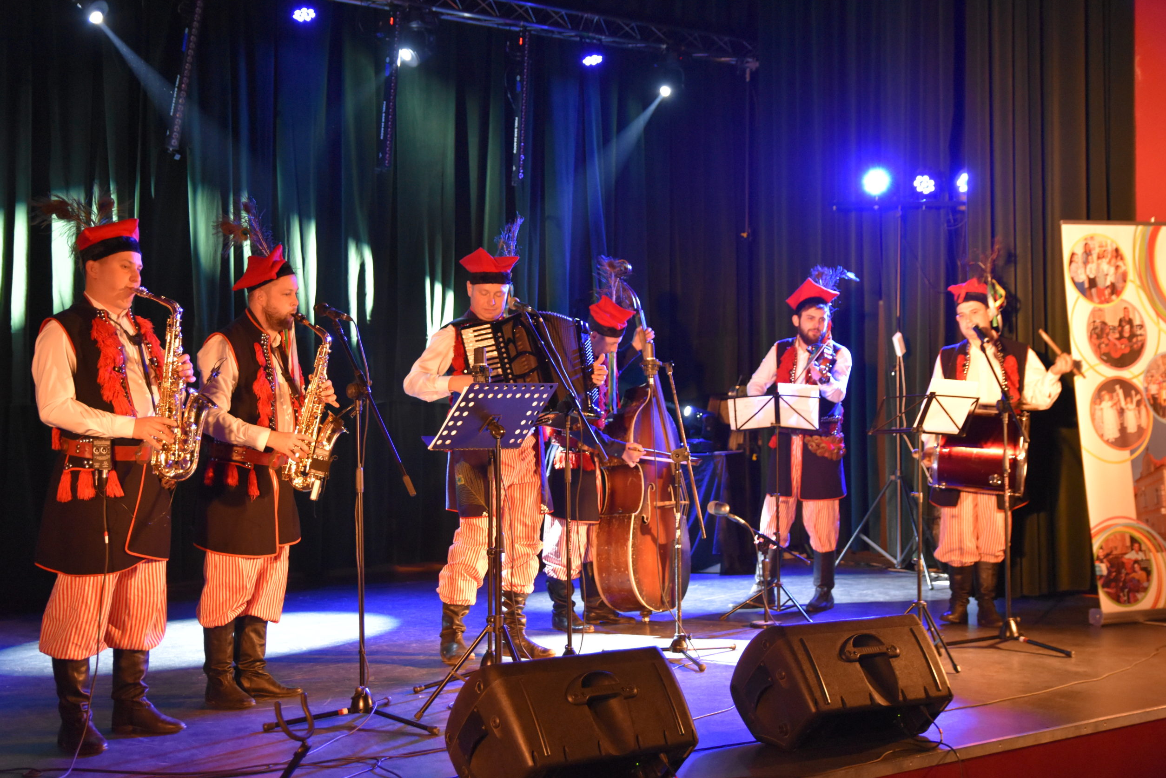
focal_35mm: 49
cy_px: 391
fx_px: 1587
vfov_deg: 27.5
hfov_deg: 40.3
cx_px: 573
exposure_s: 1/60
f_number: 2.8
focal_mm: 32
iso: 2500
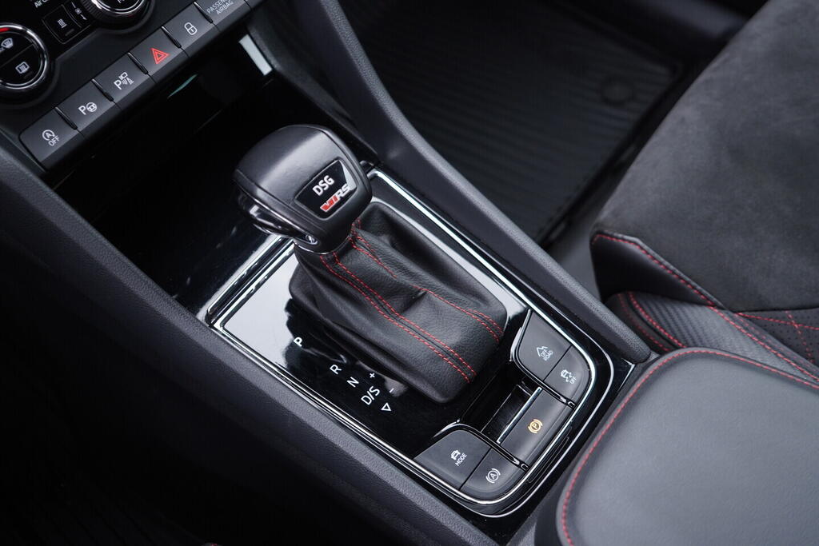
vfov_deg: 36.9
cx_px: 410
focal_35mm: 36
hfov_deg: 53.1
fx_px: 819
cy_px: 273
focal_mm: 24
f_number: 2.8
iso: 320
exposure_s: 1/40
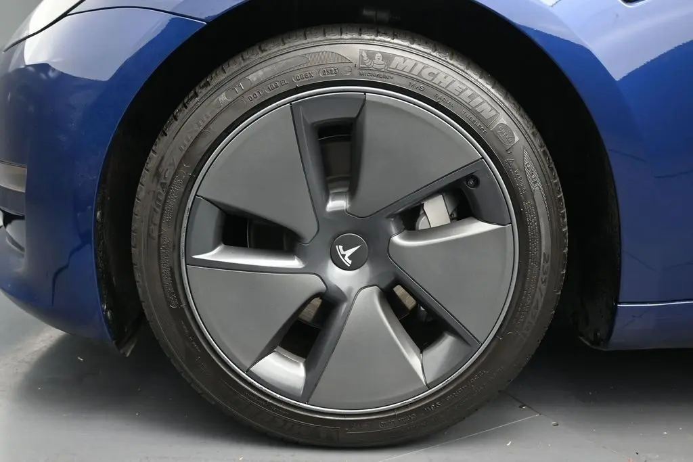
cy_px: 231
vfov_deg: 35.5
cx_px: 346
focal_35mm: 38
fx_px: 722
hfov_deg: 51.3
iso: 1250
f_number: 4.2
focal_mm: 25
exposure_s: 1/125
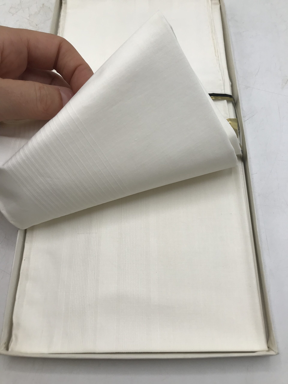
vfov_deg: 63.4
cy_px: 192
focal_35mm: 28
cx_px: 144
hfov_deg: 49.7
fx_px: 311
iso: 20
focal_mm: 3.99
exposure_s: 1/1182
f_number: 1.8
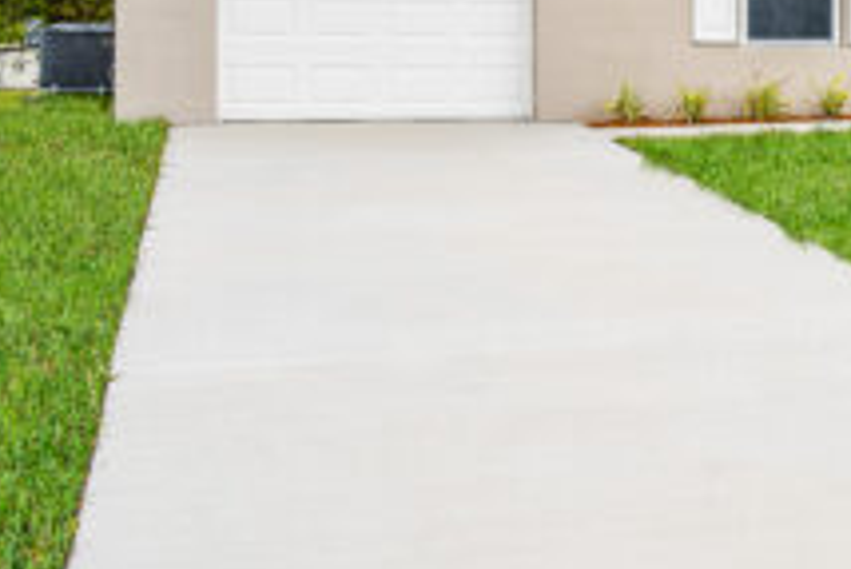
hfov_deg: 26.5
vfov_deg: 19.2
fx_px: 1656
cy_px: 64
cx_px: 938
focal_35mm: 70
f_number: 8
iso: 400
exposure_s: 1/160
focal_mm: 25
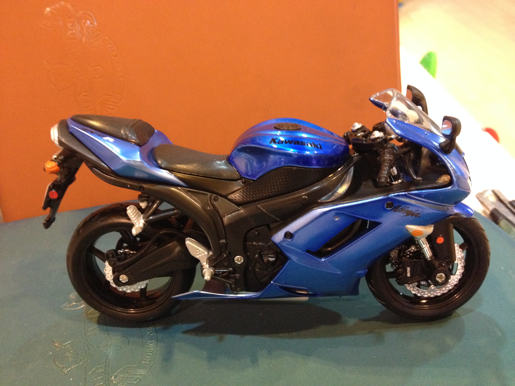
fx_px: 521
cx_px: 258
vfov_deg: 40.7
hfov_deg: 52.6
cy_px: 193
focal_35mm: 35
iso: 400
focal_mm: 4.28
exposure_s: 1/20
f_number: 2.4
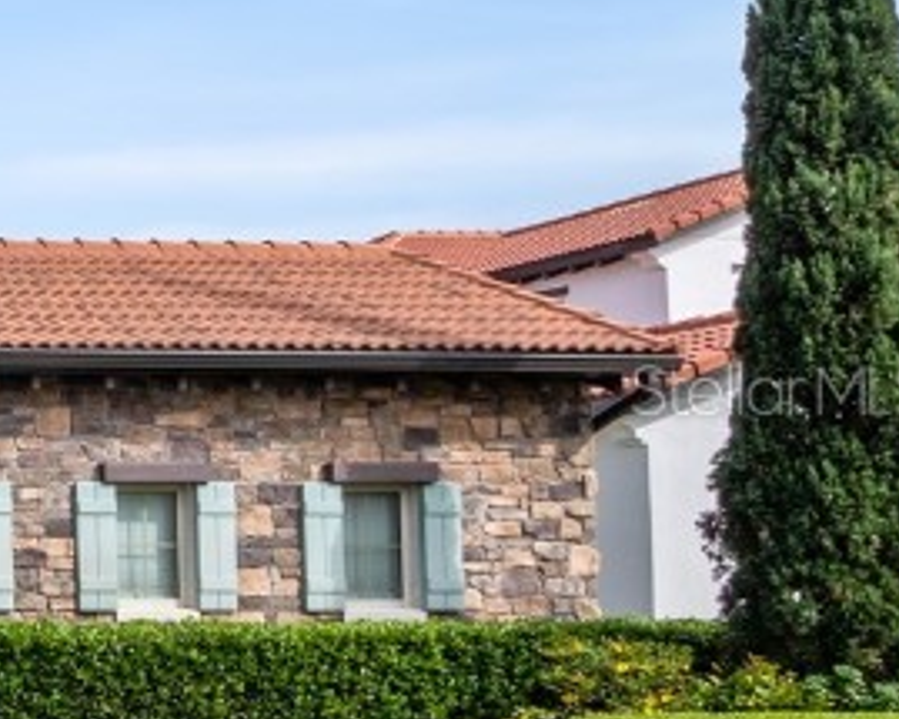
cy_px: 388
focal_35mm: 52
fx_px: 1383
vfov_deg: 29.1
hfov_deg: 21.3
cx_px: -765
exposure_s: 1/400
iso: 200
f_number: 8
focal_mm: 7
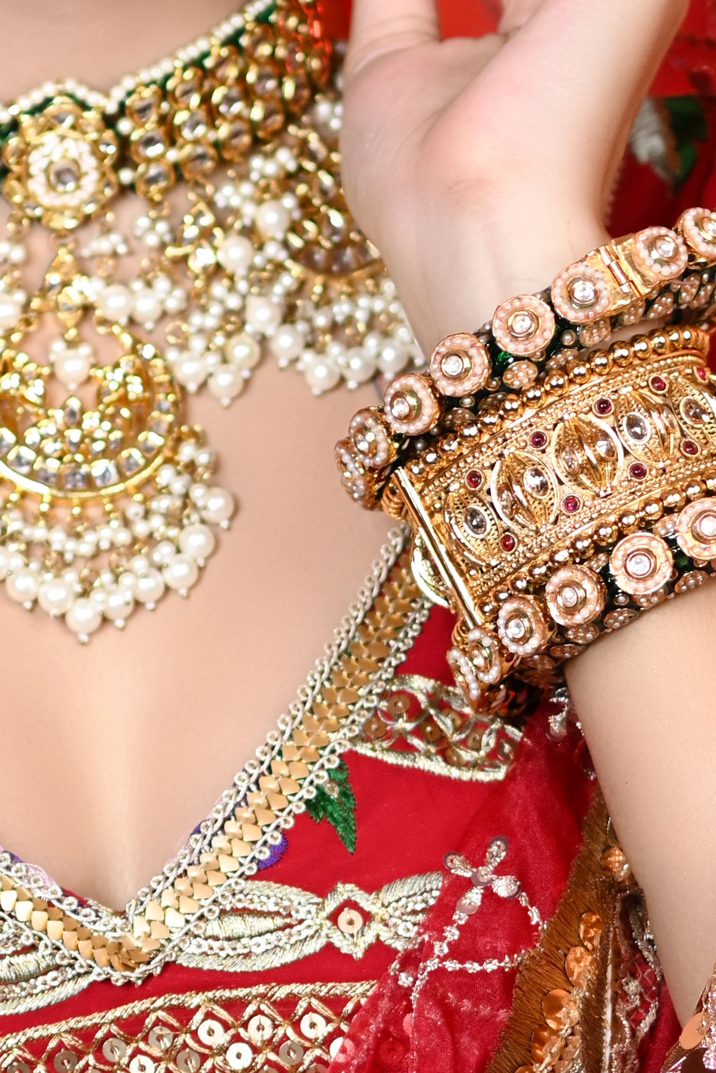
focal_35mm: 382
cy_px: 1037
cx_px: -101
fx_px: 11393
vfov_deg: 5.4
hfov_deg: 3.6
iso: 200
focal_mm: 85
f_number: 2.5
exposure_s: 1/200
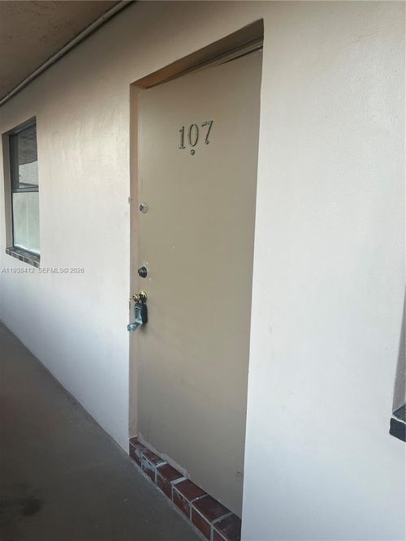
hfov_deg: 53.0
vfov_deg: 67.3
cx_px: 203
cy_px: 270
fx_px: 407
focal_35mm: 26
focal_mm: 5.1
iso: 64
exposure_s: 1/120
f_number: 1.6
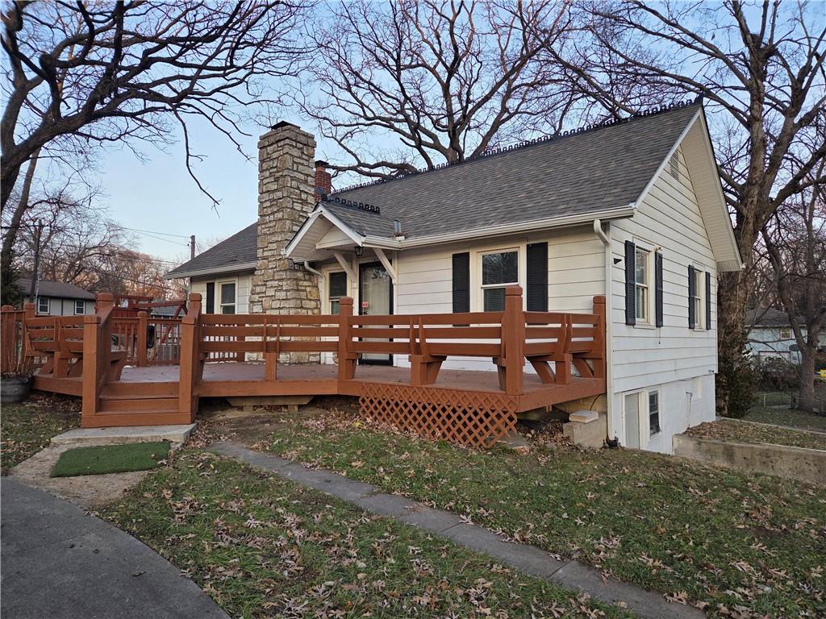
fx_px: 549
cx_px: 413
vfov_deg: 58.9
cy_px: 310
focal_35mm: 23
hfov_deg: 73.9
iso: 50
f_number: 1.8
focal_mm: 5.4
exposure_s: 1/359
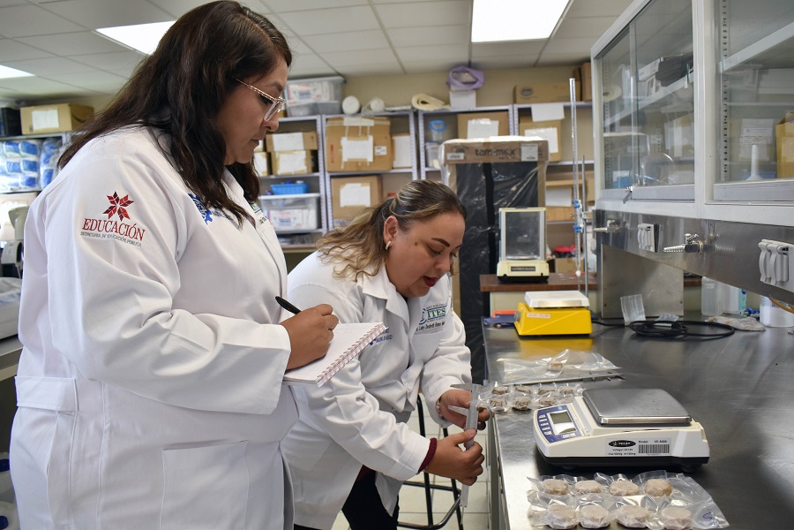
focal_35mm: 30
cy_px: 265
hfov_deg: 61.9
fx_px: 662
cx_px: 397
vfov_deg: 43.6
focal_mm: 20
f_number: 4.5
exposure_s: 1/80
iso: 400
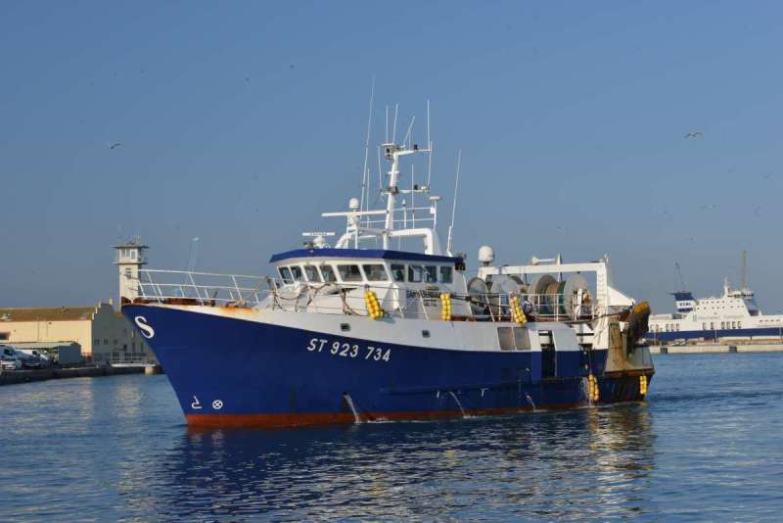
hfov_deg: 28.8
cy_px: 262
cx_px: 392
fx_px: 1523
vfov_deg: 19.5
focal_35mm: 70
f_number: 18
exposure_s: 1/200
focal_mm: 70
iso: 640
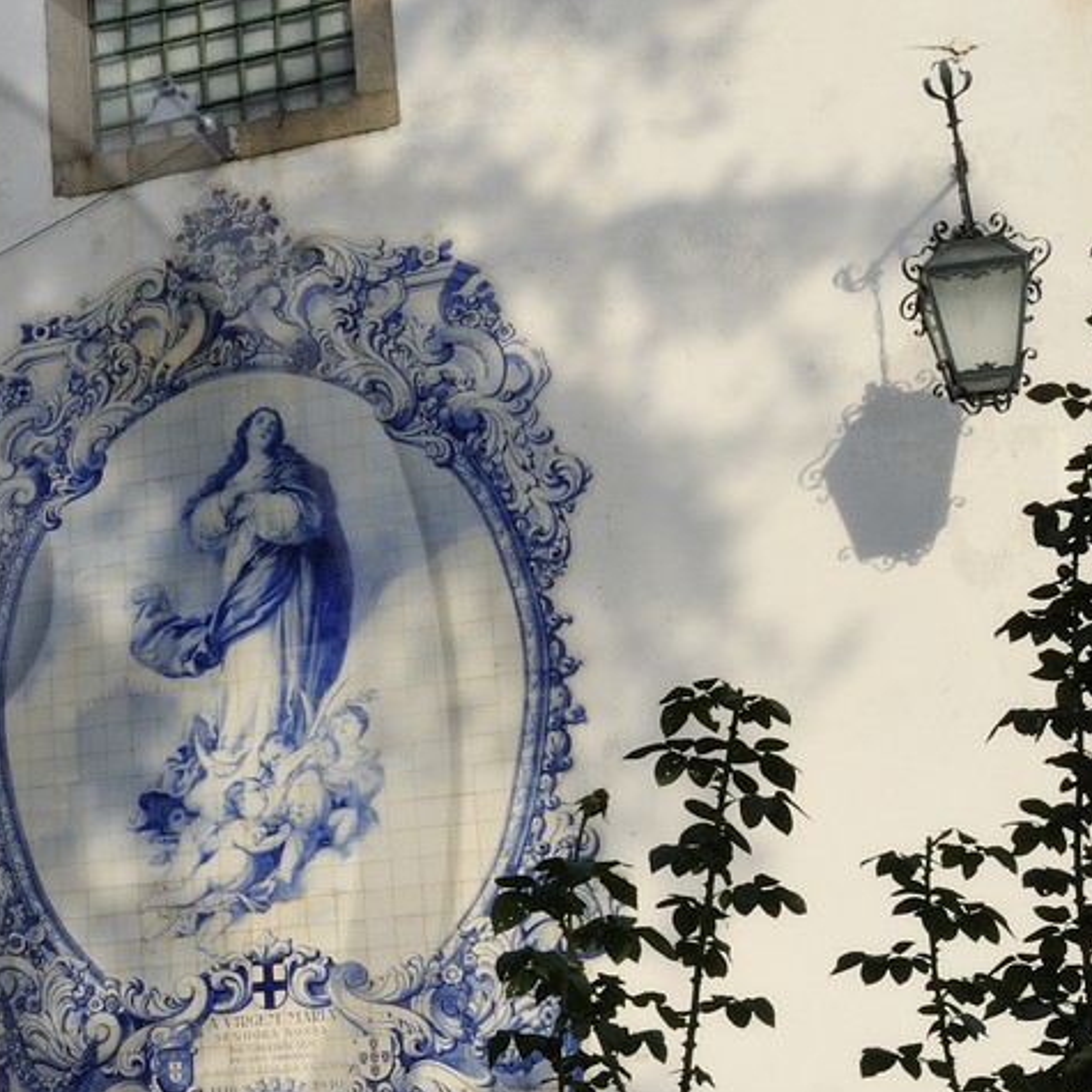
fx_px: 2962
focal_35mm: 83
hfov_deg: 18.7
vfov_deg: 20.8
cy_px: 779
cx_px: -499
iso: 400
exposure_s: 1/160
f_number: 16
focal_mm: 29
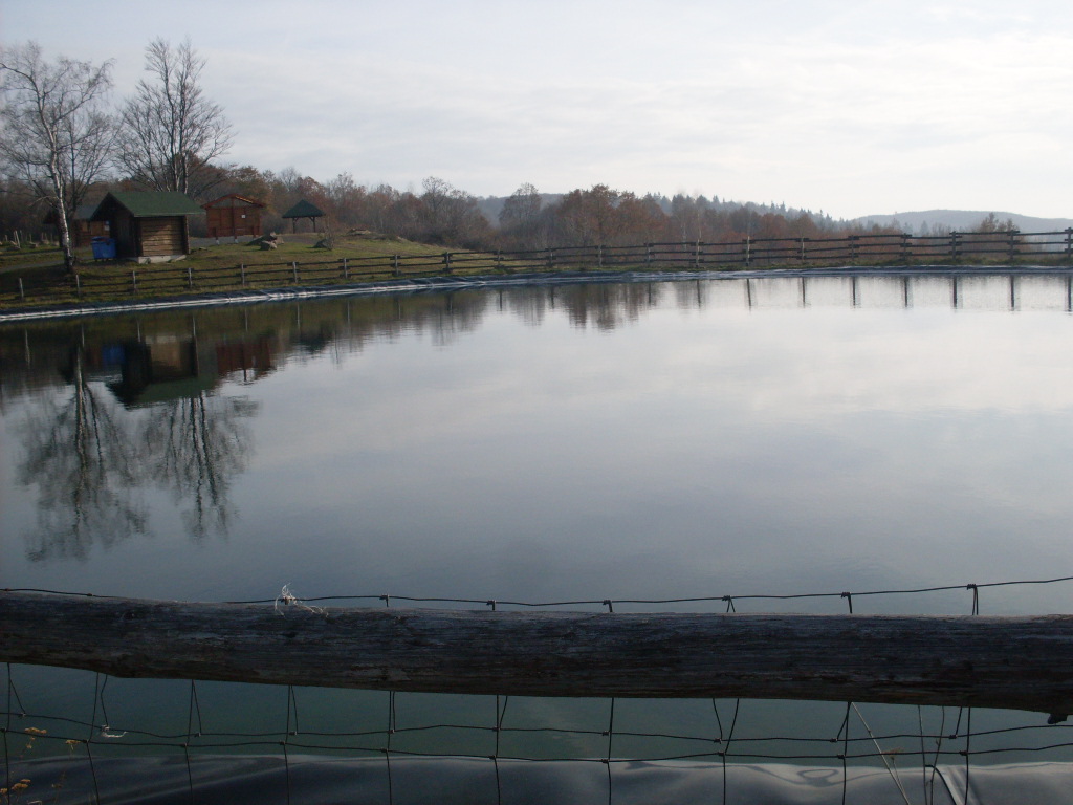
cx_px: 536
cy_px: 402
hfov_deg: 49.0
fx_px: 1178
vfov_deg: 37.7
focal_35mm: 38
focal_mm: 6.3
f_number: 8.4
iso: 80
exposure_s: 1/250
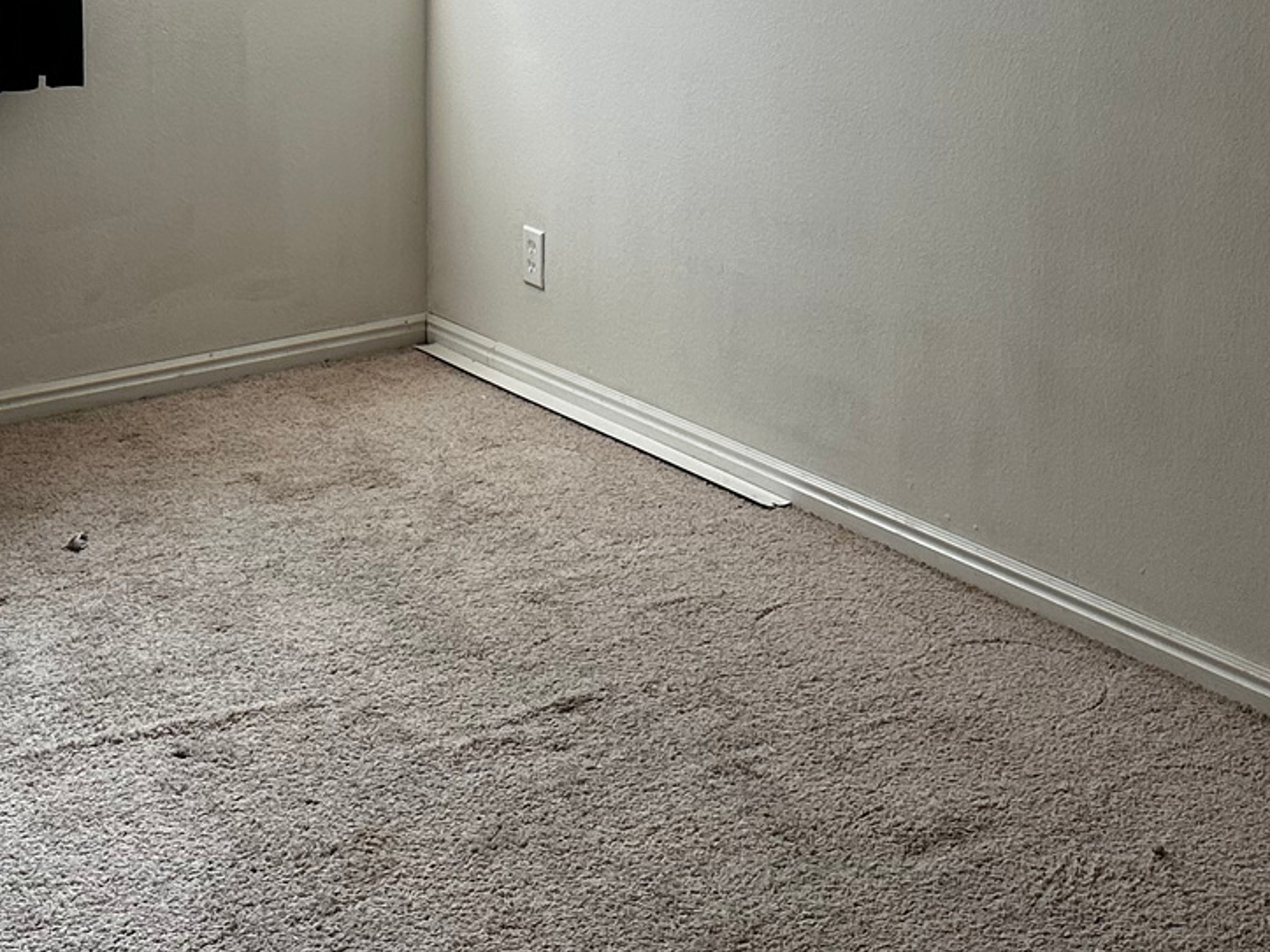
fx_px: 2494
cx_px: 423
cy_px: -76
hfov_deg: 28.4
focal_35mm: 68
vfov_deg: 20.7
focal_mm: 6.86
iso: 125
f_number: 1.78
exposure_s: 1/120
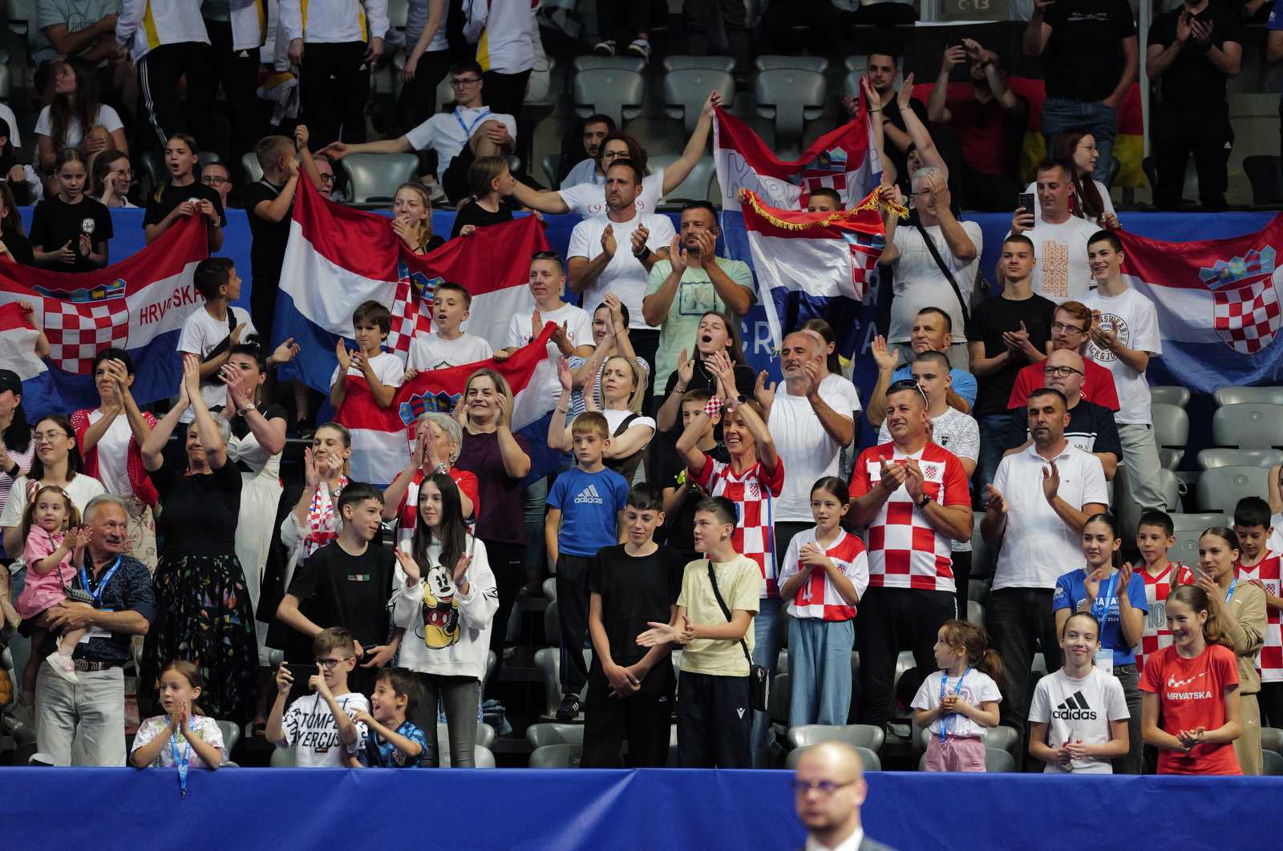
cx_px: 642
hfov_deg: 10.3
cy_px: 426
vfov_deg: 6.8
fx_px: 7118
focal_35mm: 200
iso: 6400
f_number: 2.8
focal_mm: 200
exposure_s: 1/1000
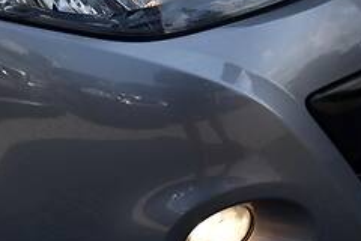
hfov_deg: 25.1
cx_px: 90
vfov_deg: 16.8
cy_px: 23
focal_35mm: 80
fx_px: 802
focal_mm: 24
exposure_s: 1/250
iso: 200
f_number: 8
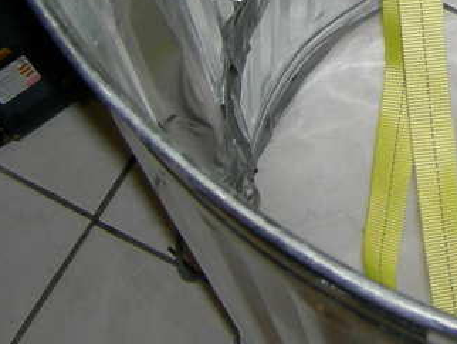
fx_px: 1889
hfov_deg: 13.3
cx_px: 588
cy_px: -304
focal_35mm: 143
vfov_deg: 9.8
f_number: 2.7
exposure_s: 1/60.1
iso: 64
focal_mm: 7.5
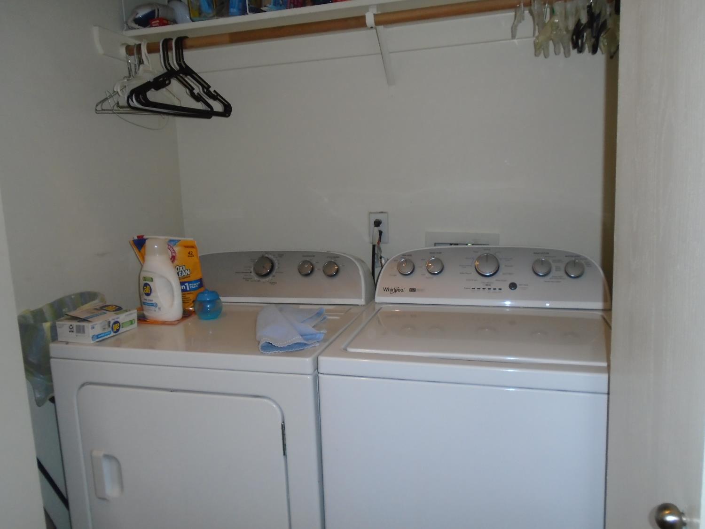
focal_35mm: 26
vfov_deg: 53.1
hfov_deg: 67.3
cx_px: 352
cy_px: 264
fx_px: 530
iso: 200
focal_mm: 4.6
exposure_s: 1/30
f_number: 3.2
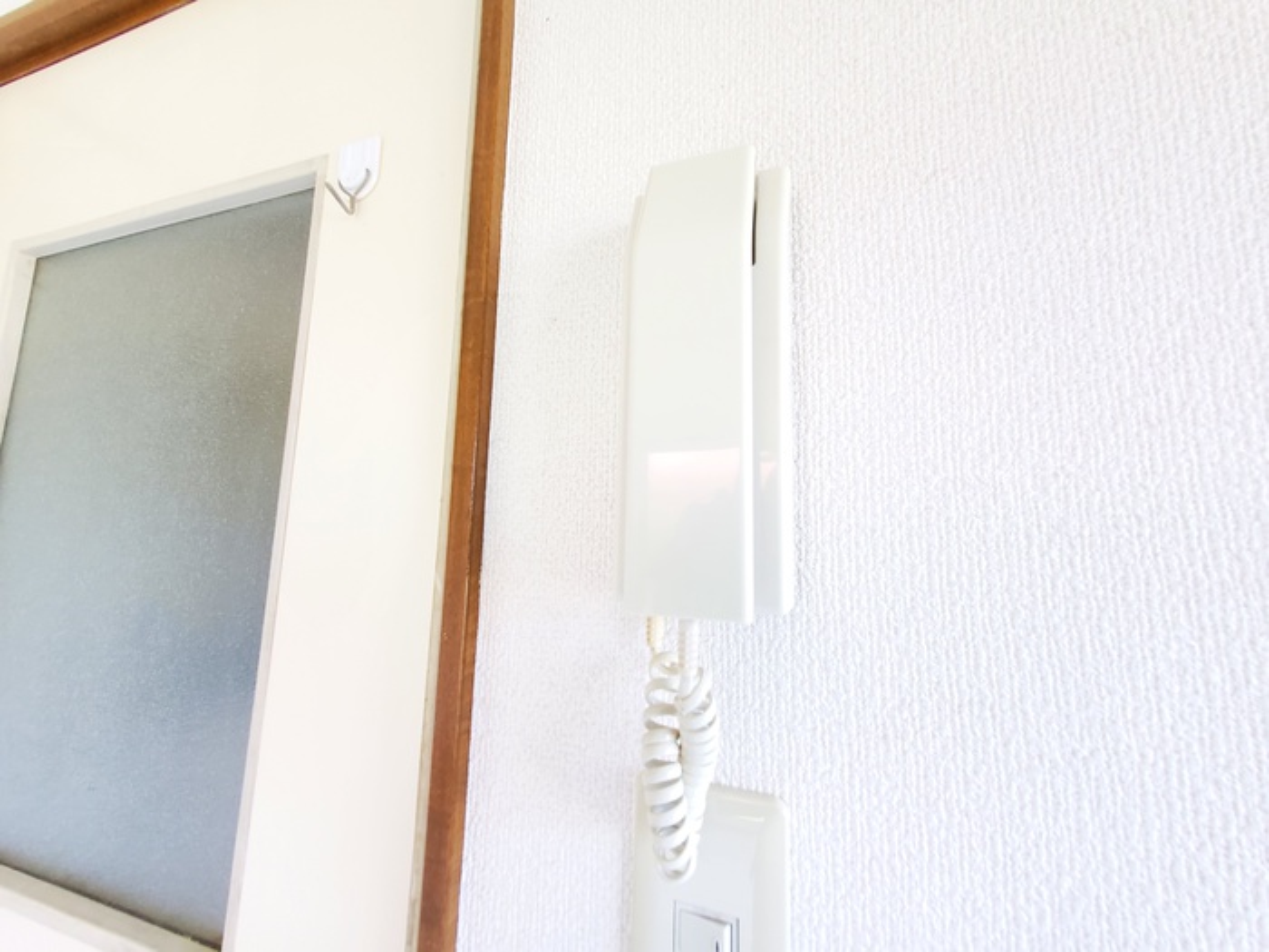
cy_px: 476
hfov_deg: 106.2
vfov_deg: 89.9
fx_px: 477
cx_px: 634
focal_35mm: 13
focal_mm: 1.8
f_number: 2.2
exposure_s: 1/50
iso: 250
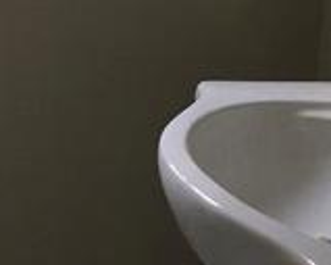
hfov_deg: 13.0
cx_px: -212
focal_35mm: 138
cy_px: 2
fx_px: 1351
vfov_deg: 11.1
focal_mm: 4.15
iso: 80
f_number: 2.2
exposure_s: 1/30
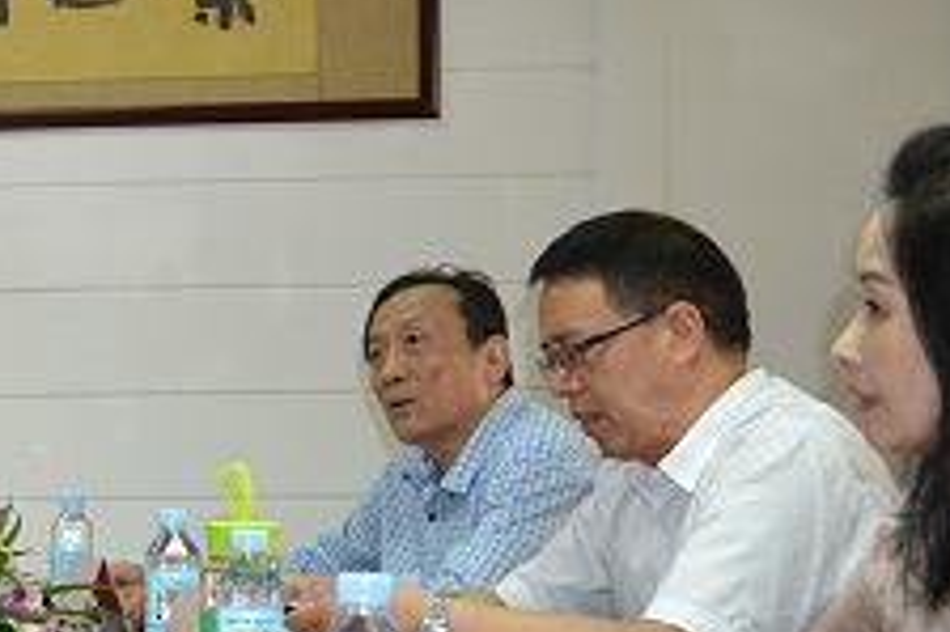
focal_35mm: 88
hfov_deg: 19.8
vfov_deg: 15.3
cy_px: 590
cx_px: -509
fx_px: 2320
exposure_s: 1/60
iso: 1600
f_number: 3.5
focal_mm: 18
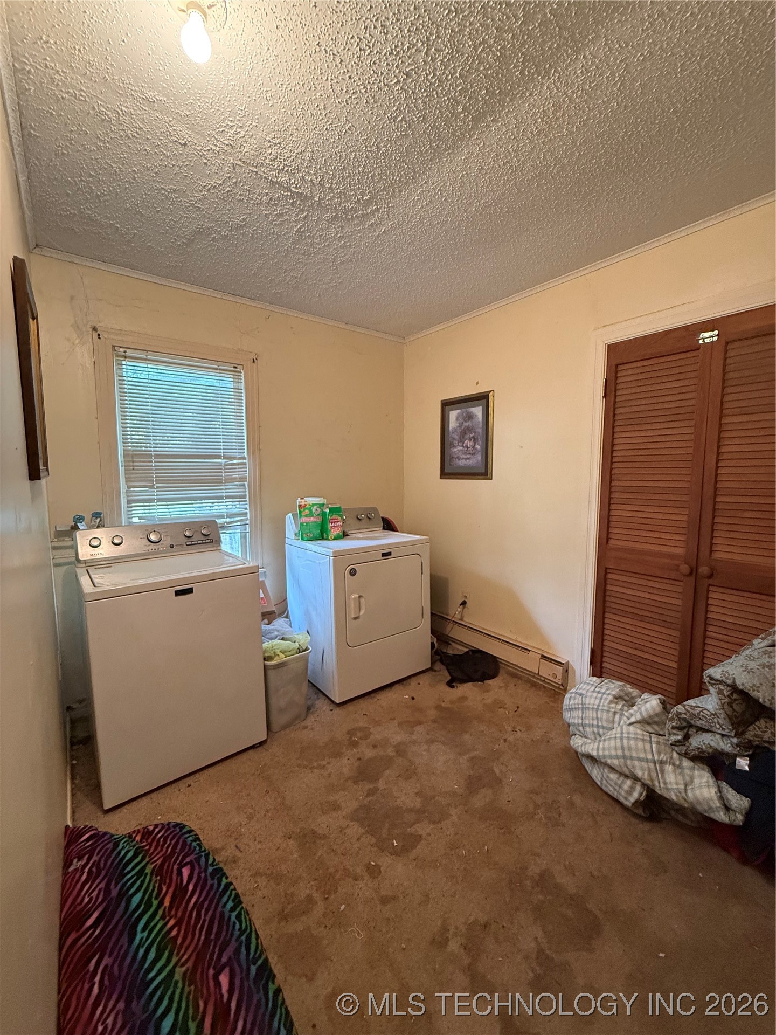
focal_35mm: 14
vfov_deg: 102.1
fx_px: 418
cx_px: 388
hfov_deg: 85.7
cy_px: 518
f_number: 2.2
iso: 500
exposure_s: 1/60
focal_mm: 2.22
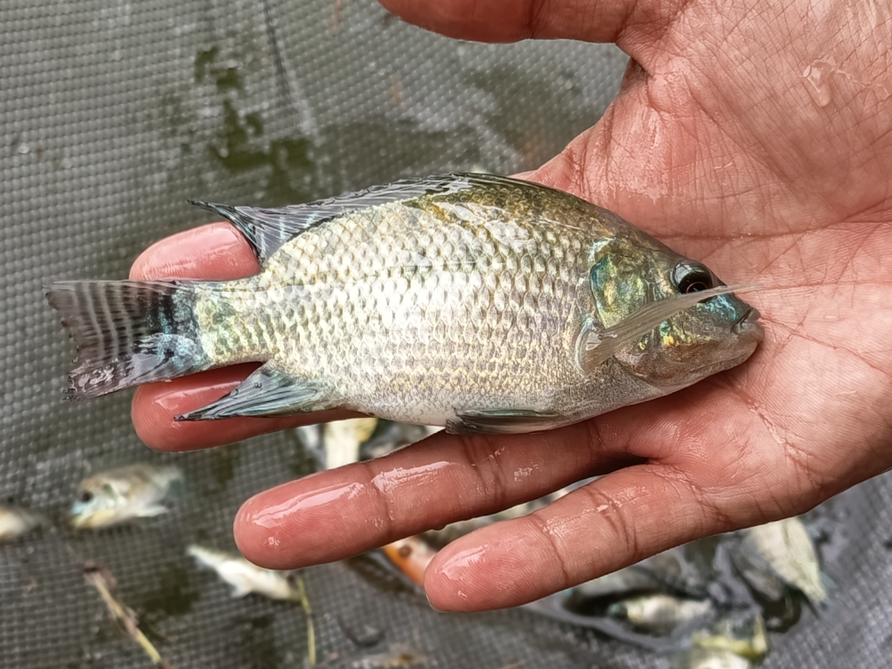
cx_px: 446
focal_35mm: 72
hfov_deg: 27.0
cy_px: 334
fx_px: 1855
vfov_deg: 20.4
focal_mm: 5.24
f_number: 1.7
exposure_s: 1/120
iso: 115
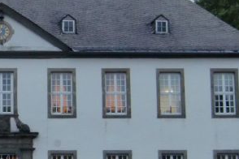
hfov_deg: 15.1
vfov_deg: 10.3
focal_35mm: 133
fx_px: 883
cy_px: 96
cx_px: -11
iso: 400
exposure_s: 1/25
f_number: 4
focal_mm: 8.4
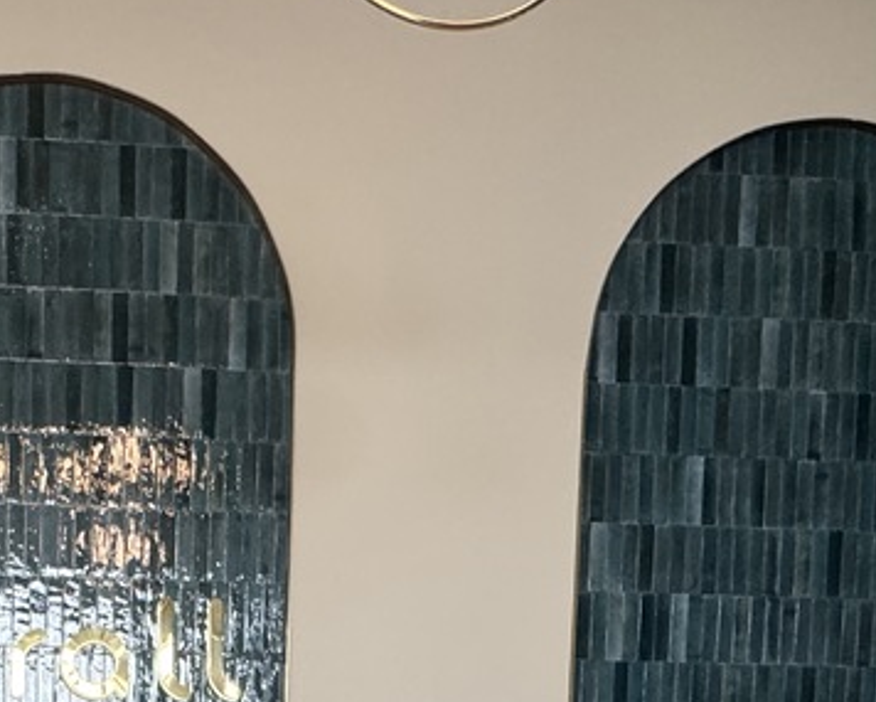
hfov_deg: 37.1
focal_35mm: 46
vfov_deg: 26.0
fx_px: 1193
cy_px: 995
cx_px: 49
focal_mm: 2.22
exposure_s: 1/120
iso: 250
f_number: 2.2
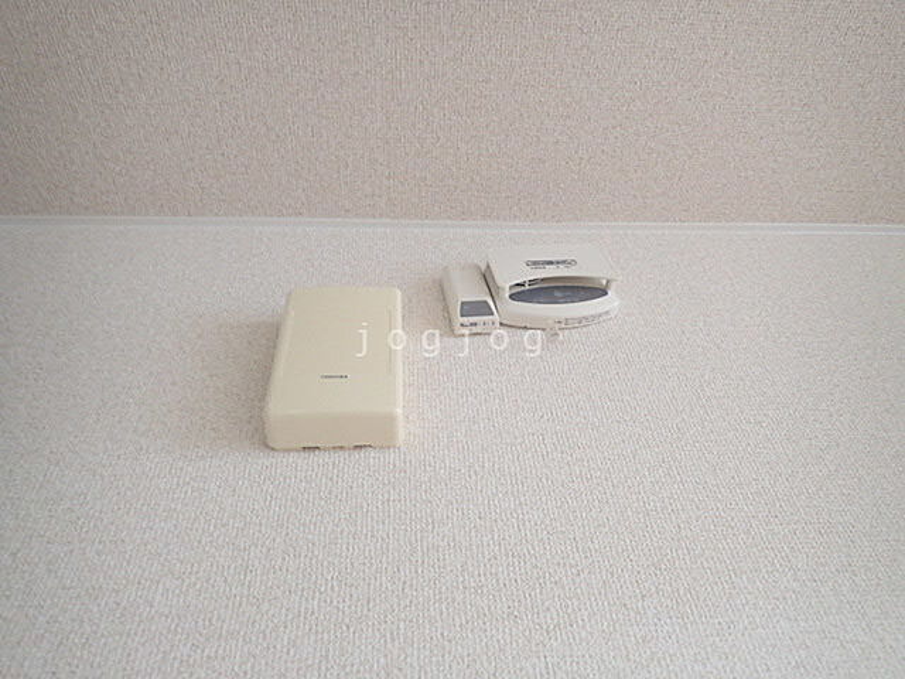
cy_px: 340
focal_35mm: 25
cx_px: 452
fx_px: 654
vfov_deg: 54.9
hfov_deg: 69.4
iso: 320
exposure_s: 1/30
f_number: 2
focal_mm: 4.5
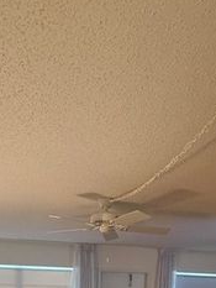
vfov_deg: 33.5
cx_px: 89
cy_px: 378
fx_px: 332
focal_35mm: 40
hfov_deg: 35.9
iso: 500
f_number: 2.2
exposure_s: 1/60
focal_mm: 2.22
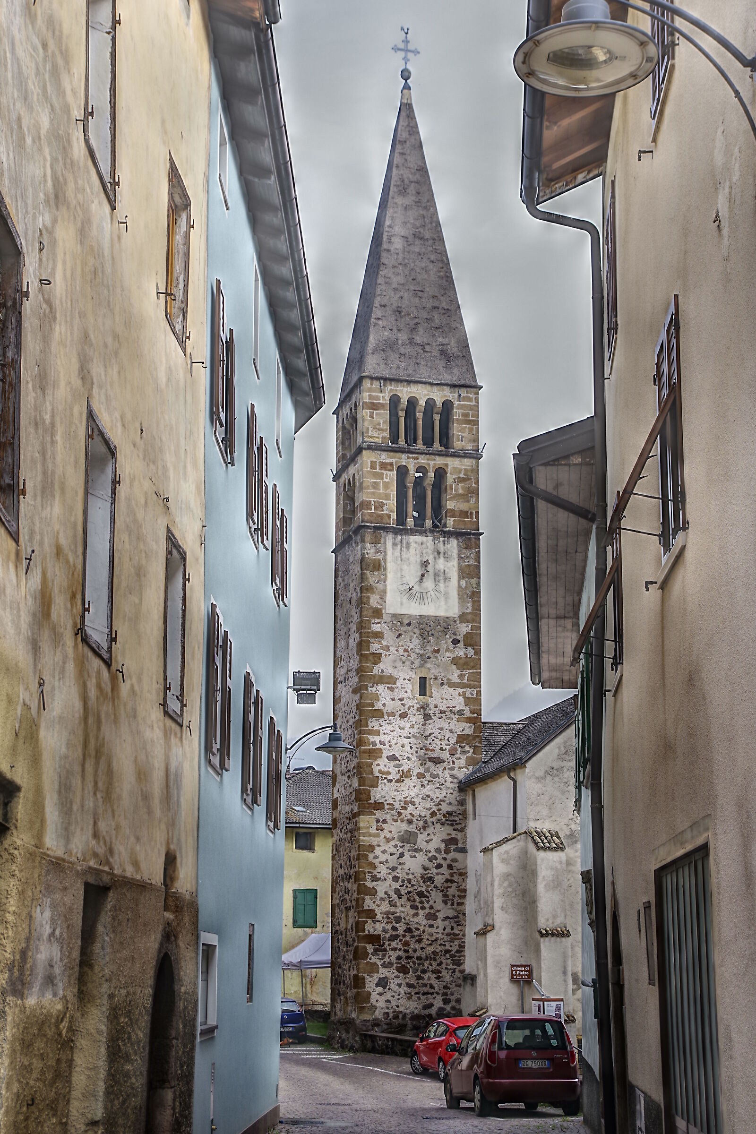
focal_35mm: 54
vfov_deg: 36.9
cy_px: 567
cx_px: 378
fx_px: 1701
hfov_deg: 25.1
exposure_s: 1/250
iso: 200
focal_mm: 36.25
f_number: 4.5
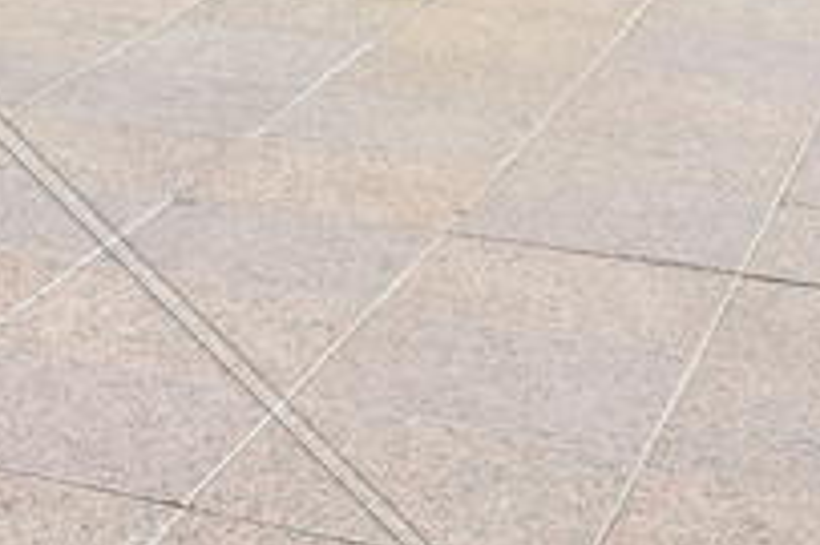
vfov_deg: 10.9
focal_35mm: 116
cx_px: -602
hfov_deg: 15.5
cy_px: -468
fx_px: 2640
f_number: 9
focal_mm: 18
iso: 100
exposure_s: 1/160
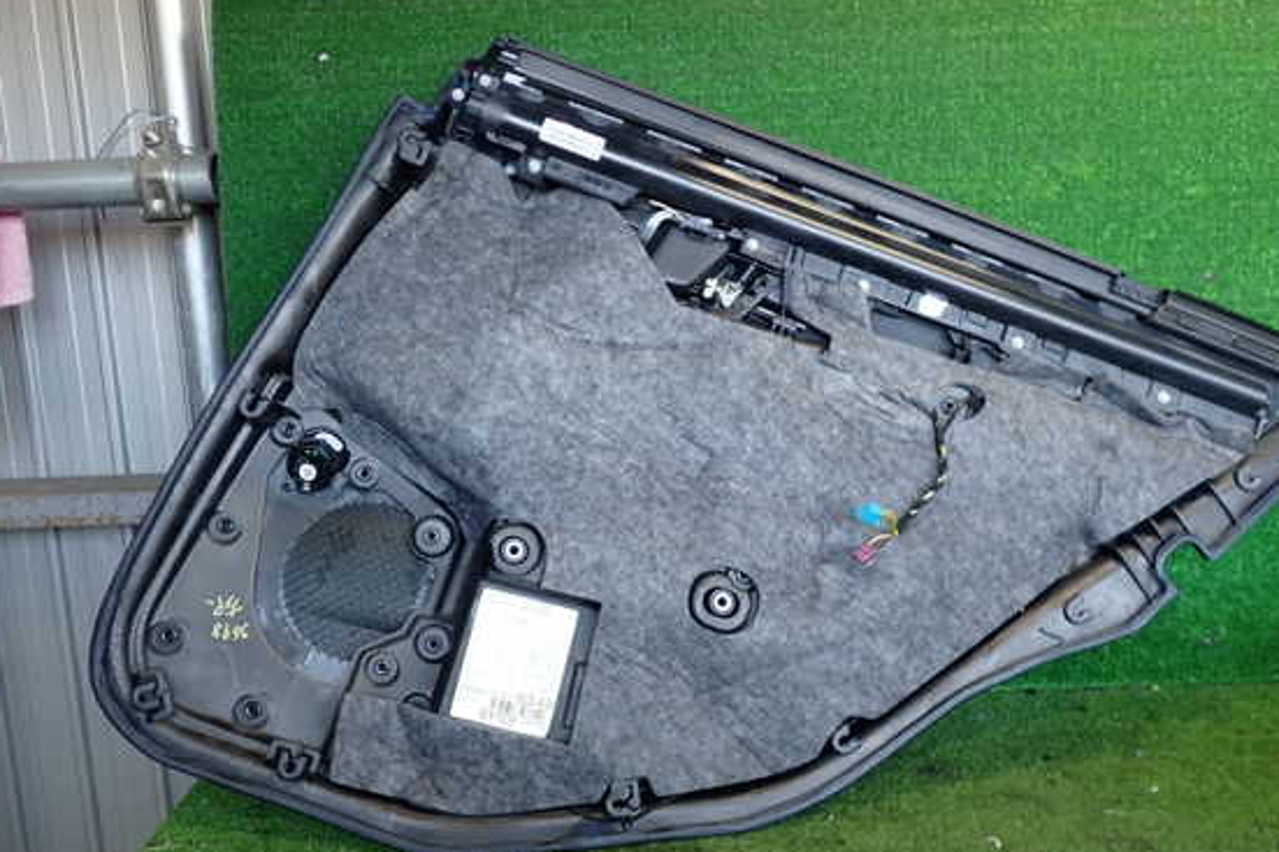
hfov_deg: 55.8
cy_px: 425
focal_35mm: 34
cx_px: 666
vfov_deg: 38.9
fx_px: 1208
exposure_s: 1/50
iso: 200
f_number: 2.3
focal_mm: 5.4
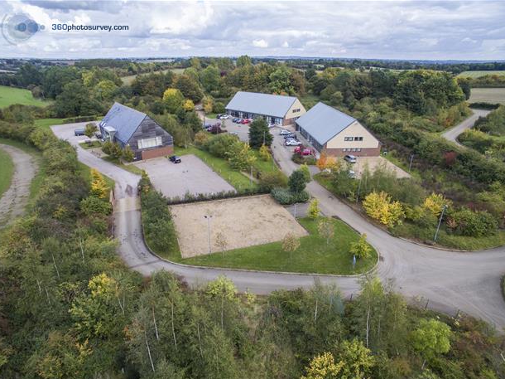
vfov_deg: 63.4
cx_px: 248
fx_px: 306
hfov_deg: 79.0
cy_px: 198
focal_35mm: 21
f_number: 2.8
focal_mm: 3.61
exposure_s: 1/250
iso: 100
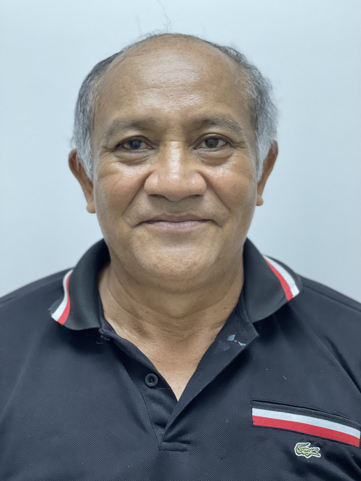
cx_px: 180
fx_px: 890
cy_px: 240
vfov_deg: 30.3
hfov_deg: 22.9
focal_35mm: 64
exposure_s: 1/40
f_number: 2.2
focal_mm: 7.5
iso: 320
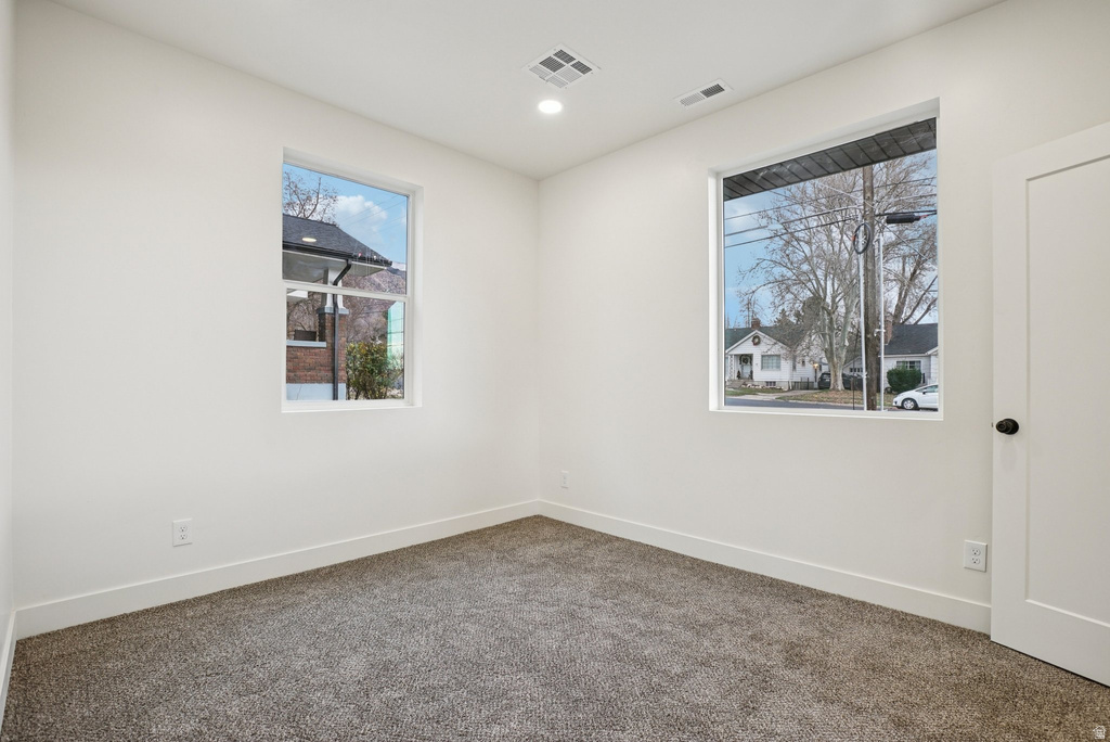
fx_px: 494
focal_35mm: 16
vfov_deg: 73.8
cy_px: 371
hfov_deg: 96.7
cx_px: 555
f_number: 8
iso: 400
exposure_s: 1/30
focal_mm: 16
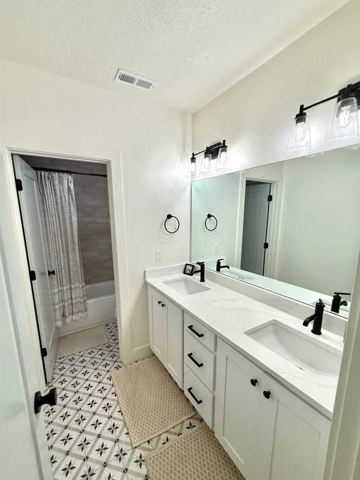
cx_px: 178
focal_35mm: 15
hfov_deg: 81.8
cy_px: 254
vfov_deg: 98.0
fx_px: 208
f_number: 2.2
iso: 64
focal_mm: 2.22
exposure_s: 1/310
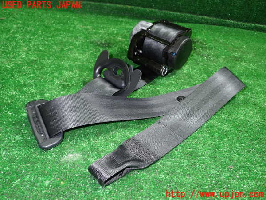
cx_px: 133
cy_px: 100
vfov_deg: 44.2
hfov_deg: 56.8
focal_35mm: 32
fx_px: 246
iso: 200
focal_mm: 5.79
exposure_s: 1/30
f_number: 2.4
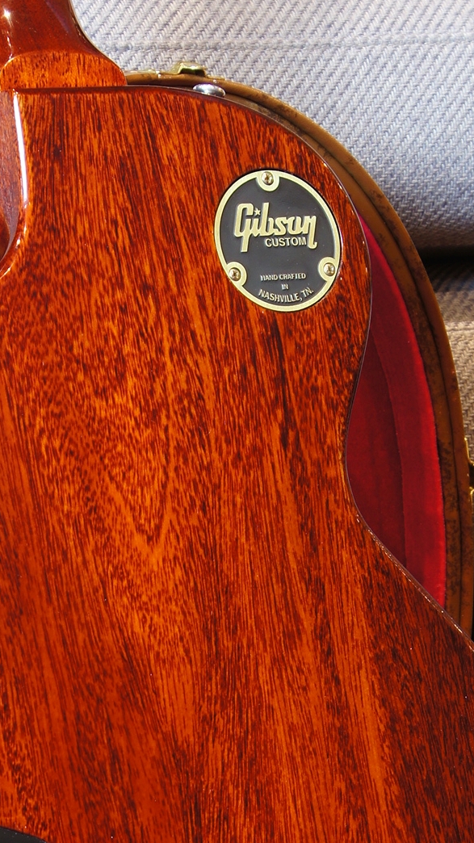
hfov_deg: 6.4
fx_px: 4228
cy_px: 746
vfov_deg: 11.3
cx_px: 216
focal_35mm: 189
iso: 100
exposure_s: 1
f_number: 9
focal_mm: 55
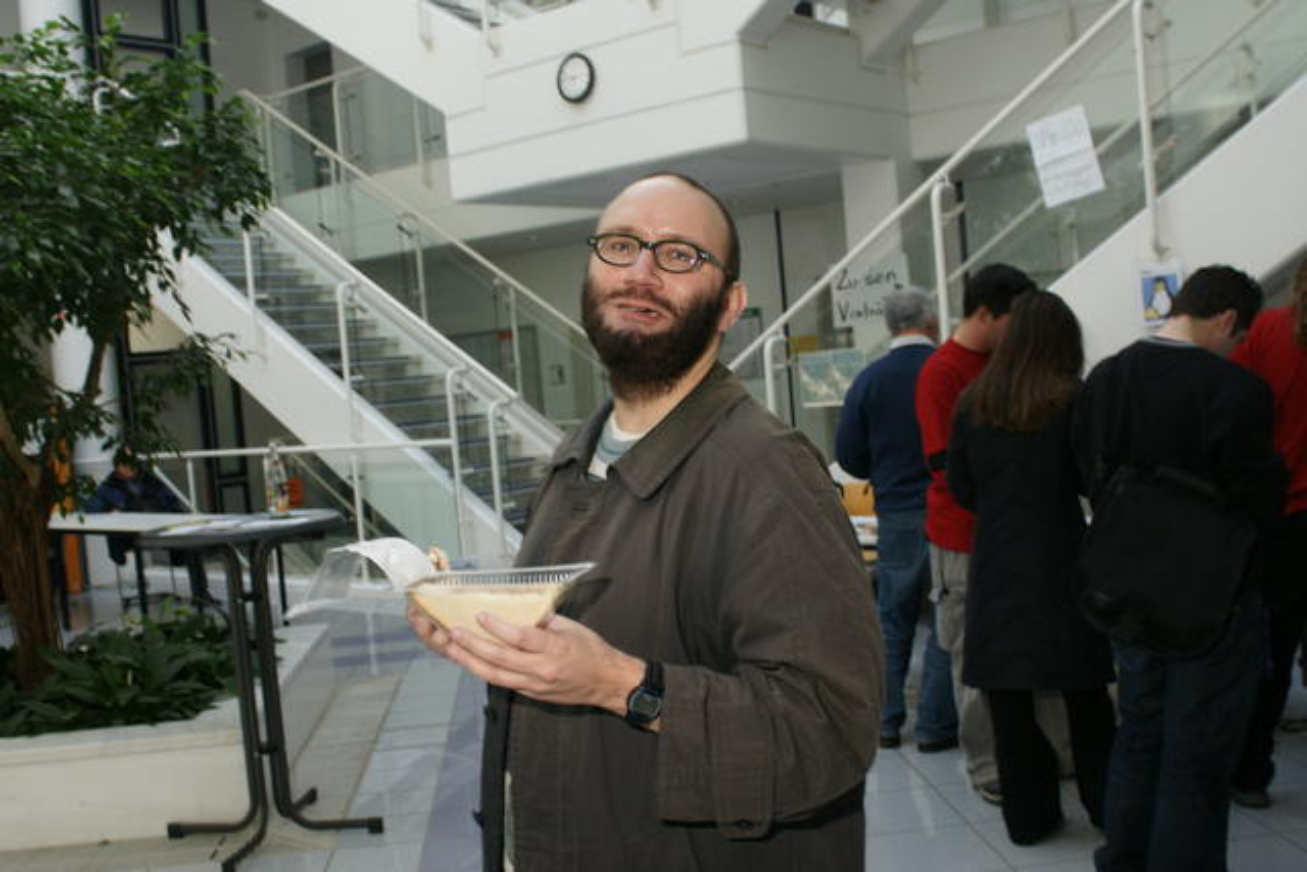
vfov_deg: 36.9
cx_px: 654
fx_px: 1307
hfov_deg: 53.1
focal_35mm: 36
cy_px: 436
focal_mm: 24
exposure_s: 1/60
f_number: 5.6
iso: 400
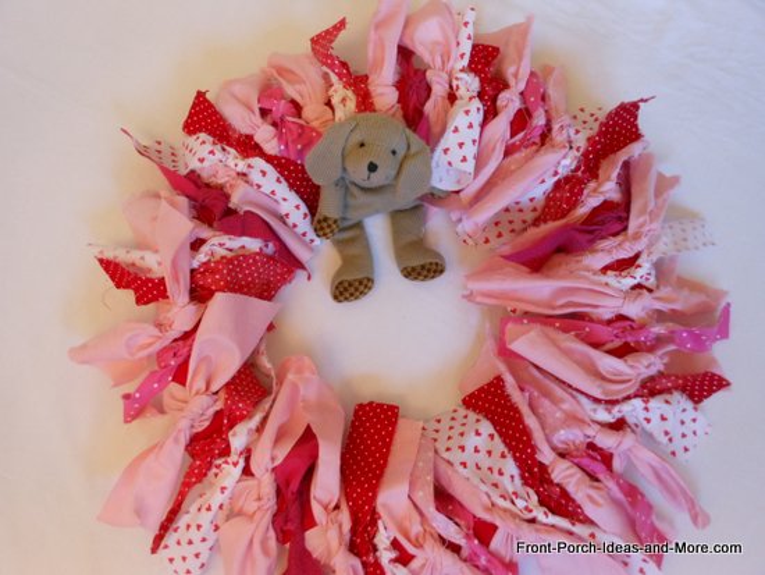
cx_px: 382
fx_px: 619
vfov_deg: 49.8
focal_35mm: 28
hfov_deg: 63.4
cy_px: 288
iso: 400
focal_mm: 5
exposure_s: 1/25
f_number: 3.7
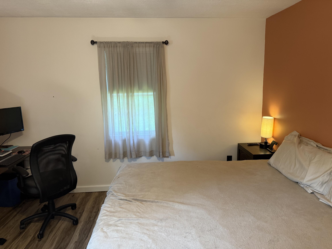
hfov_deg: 71.6
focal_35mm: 24
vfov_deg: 56.8
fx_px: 230
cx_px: 166
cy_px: 124
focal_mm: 6.76
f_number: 1.78
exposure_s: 1/120
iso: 200
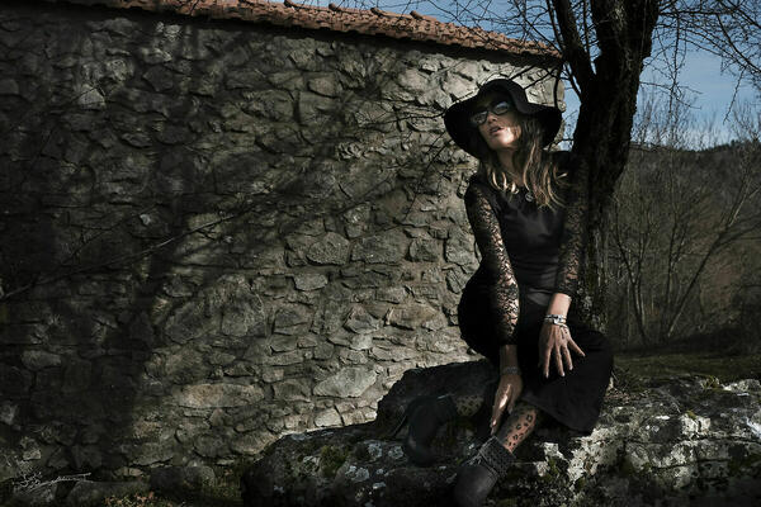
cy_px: 254
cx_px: 380
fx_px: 845
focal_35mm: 40
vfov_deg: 33.4
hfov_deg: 48.5
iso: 100
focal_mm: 26.5
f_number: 6.4
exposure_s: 1/400
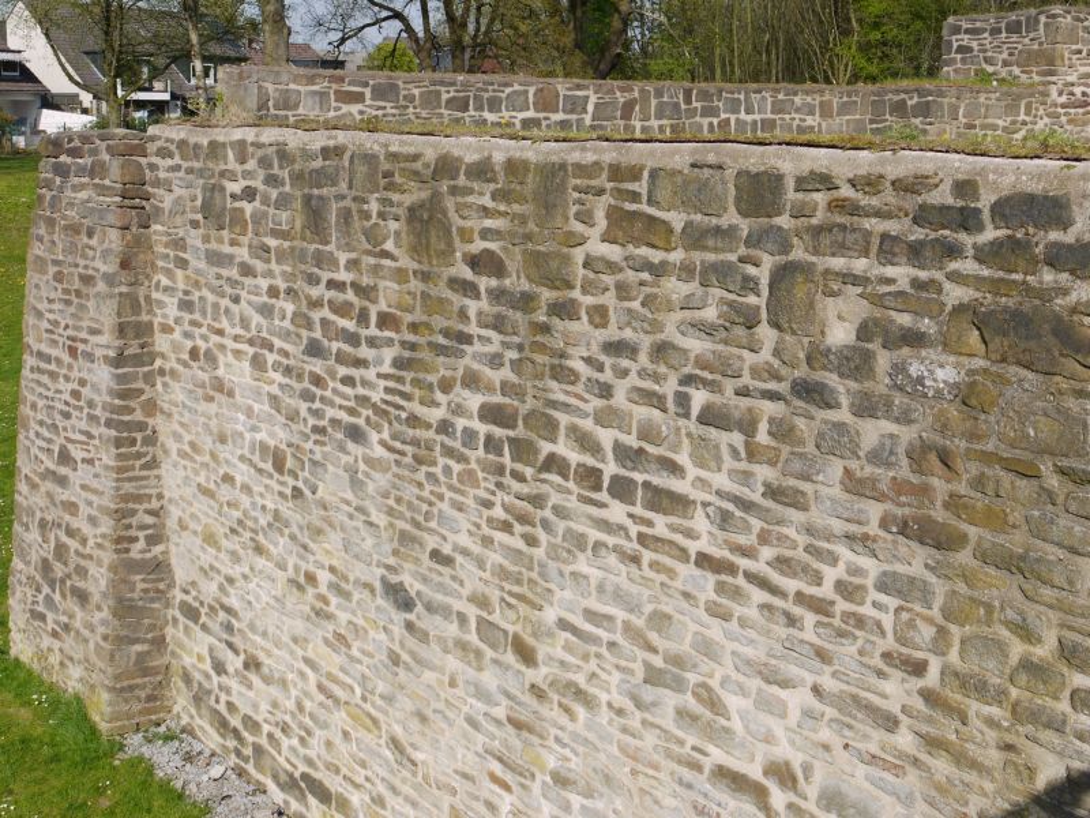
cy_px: 409
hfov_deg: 41.2
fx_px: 1448
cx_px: 545
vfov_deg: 31.5
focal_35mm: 46
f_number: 9
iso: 100
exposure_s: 1/250
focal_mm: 23
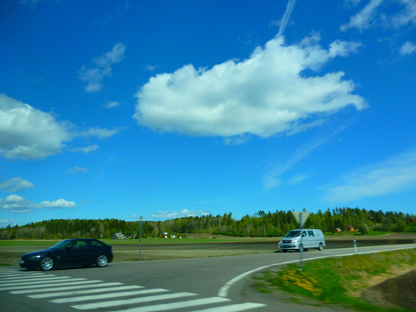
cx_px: 208
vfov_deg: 49.7
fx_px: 336
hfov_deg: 63.4
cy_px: 156
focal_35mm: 28
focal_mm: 5
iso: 100
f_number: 9
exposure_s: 1/125
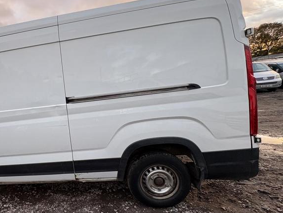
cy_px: 104
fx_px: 180
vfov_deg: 61.1
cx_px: 63
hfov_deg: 69.9
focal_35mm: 22
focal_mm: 2.22
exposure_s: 1/99
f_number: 2.2
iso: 50
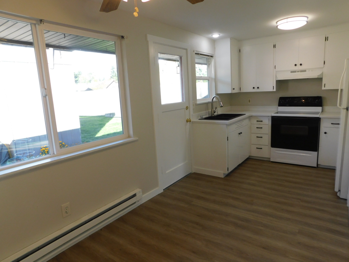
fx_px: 232
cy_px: 131
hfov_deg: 73.9
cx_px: 174
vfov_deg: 58.9
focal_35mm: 23
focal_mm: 4
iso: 125
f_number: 3
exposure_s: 1/60
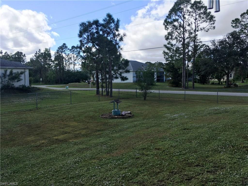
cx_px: 124
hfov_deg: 61.7
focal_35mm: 29
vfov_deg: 48.2
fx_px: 208
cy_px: 93
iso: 25
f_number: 2.2
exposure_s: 1/1425
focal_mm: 4.15
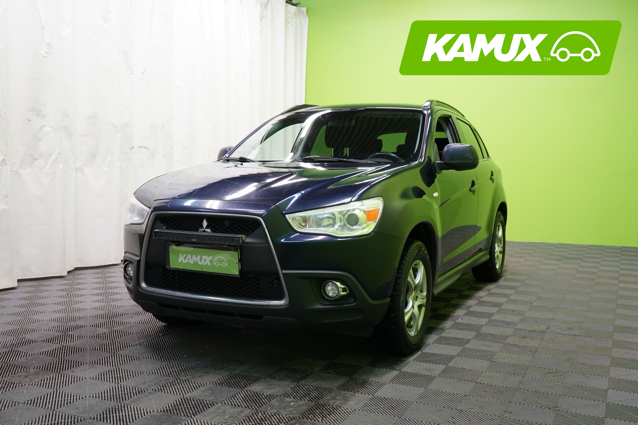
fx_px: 620
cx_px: 319
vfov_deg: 37.9
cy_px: 212
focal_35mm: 35
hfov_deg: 54.4
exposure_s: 1/50
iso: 800
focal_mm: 35
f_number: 5.6
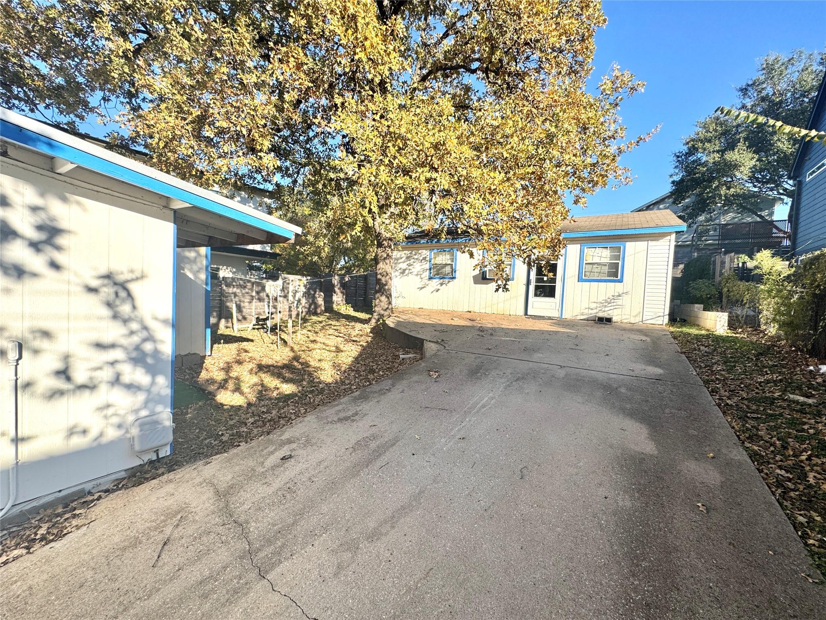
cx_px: 413
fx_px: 334
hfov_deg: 102.1
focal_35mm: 14
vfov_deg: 85.7
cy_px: 310
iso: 50
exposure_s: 1/858
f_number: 2.2
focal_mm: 2.22
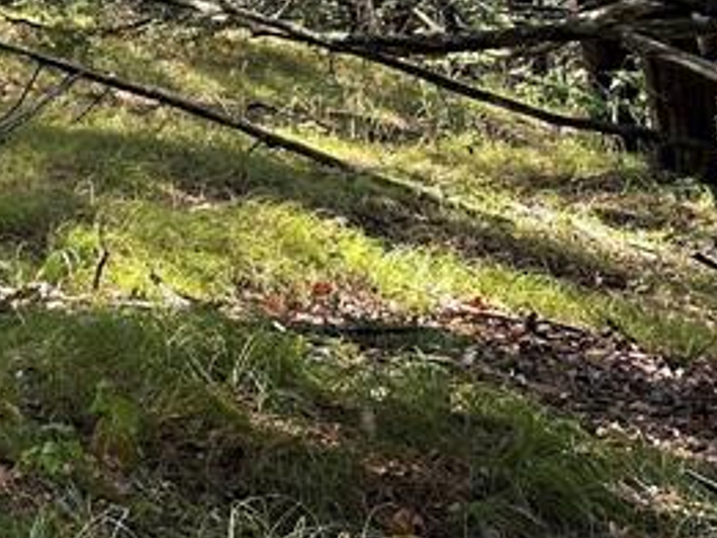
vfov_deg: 14.7
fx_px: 1948
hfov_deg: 17.3
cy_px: -244
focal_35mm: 94
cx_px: -541
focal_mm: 6.86
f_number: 1.78
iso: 80
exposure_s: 1/226
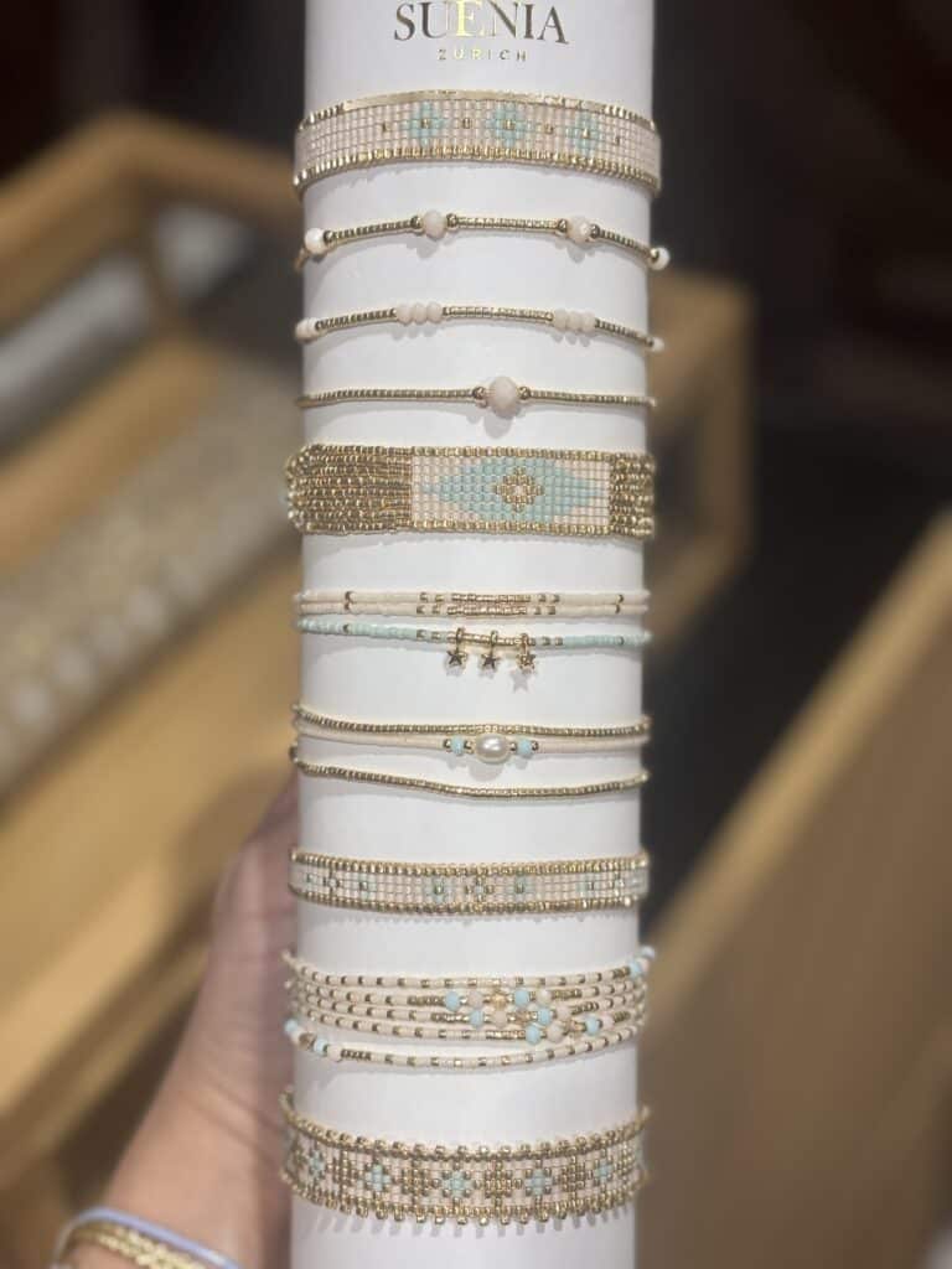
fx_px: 1907
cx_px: 476
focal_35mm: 52
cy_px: 634
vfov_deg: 36.8
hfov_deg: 28.0
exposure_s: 1/185
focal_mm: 5.96
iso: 32
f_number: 1.6
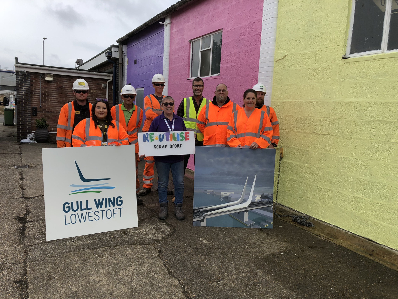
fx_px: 322
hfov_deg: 63.4
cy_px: 150
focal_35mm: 28
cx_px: 199
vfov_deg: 49.7
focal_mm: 3.99
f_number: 1.8
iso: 20
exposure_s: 1/762
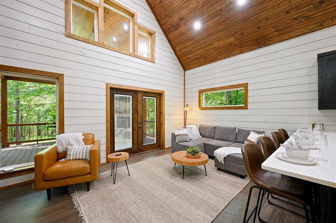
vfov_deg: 81.1
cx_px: 168
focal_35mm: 14
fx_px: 131
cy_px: 112
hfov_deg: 104.3
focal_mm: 14
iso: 500
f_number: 7.1
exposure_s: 1/15
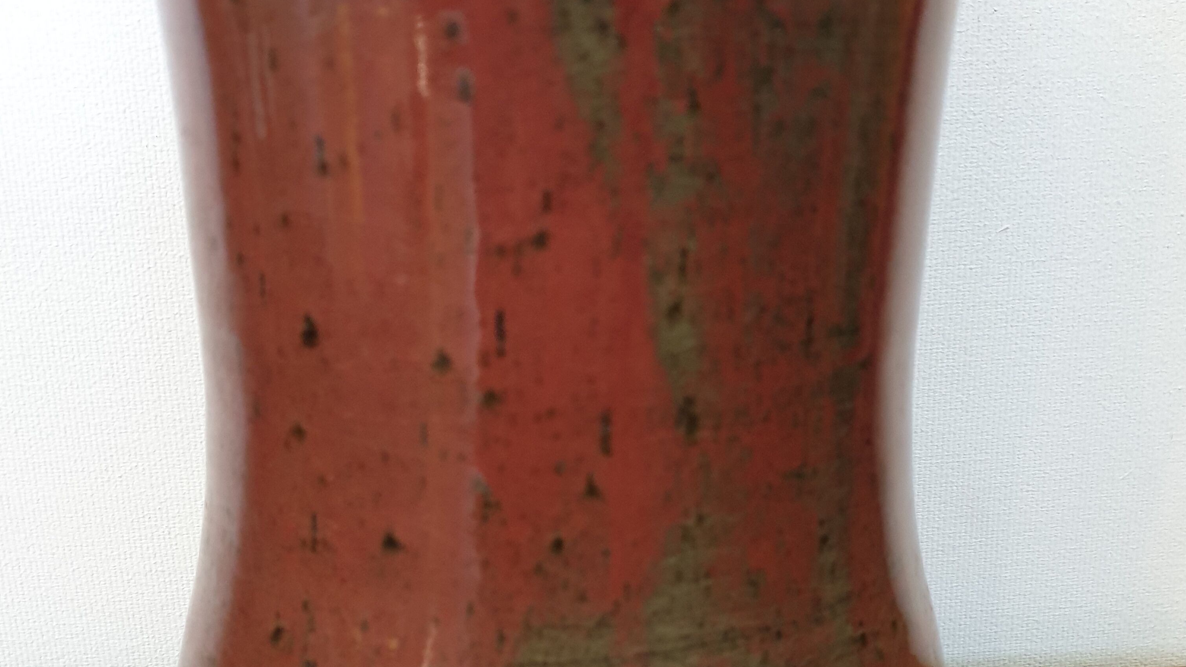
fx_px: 1195
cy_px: 406
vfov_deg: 31.1
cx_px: 596
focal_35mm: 38
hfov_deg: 52.8
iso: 200
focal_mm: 4.3
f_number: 1.5
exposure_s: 1/50
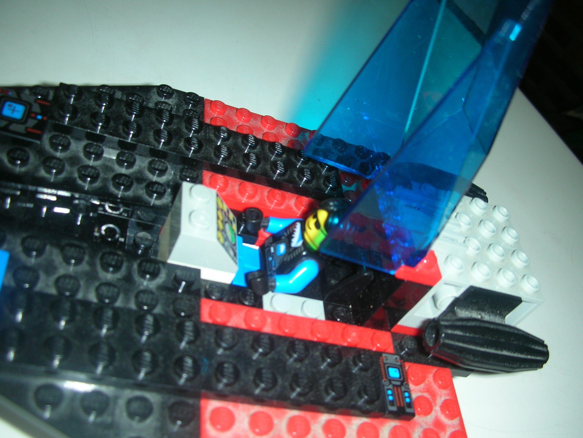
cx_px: 292
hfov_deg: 52.6
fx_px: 589
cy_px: 219
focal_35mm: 35
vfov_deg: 40.7
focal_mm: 5.8
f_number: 3
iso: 50
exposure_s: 1/60.1
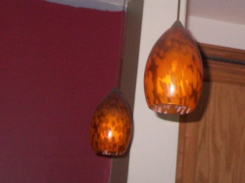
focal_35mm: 89
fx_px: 630
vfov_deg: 16.1
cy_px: -24
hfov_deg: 21.8
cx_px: 188
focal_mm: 6.4
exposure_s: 1/60
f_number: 3.9
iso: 200
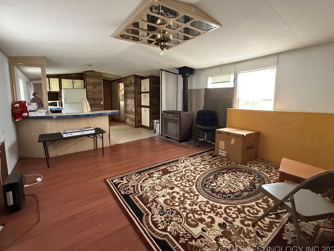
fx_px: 154
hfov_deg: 94.2
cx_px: 151
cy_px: 115
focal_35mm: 16
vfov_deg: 77.9
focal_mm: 2.22
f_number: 2.2
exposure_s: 1/60
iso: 1000
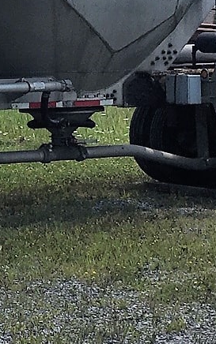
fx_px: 1336
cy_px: 36
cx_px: -244
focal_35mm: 142
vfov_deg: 14.6
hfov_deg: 8.7
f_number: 2.2
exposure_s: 1/1876
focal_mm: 4.15
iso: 25
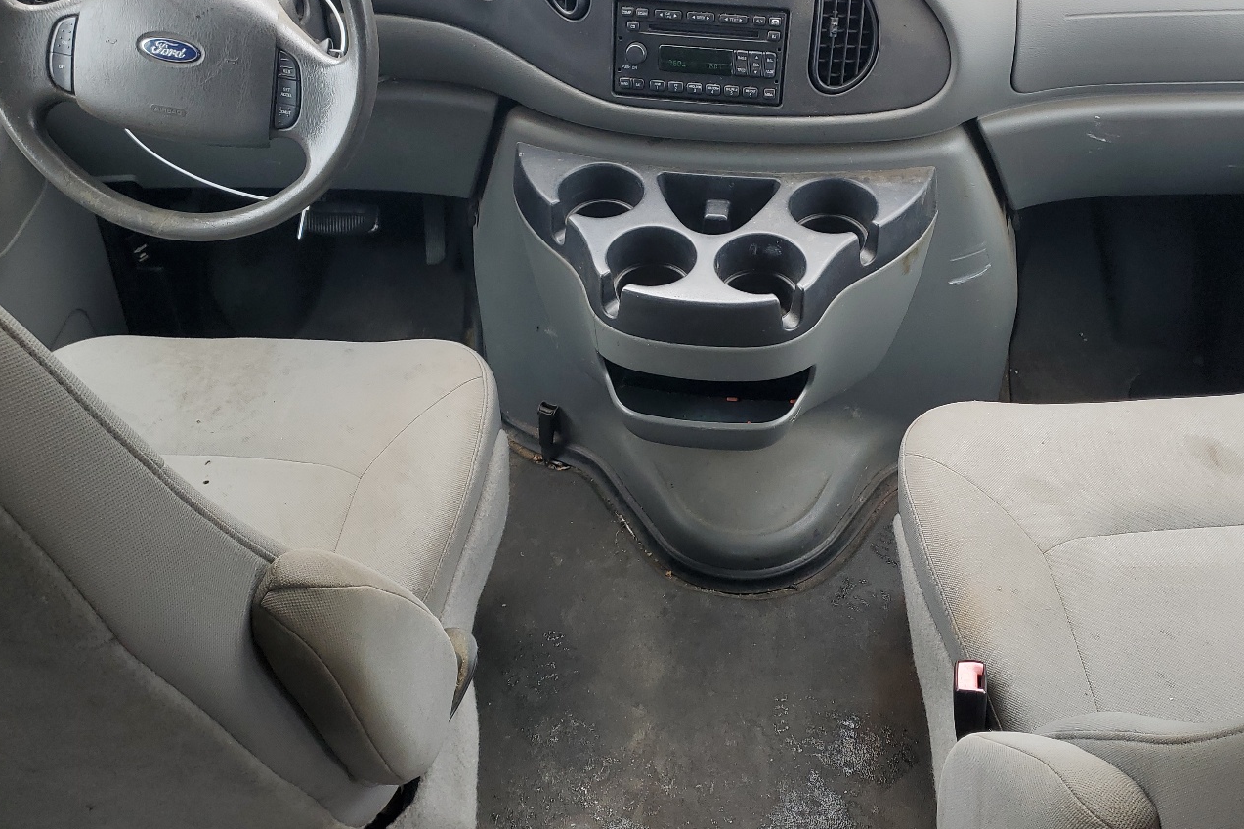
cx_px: 659
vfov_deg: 38.8
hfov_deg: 55.8
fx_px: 1175
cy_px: 354
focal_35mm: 34
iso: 50
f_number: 1.5
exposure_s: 1/156
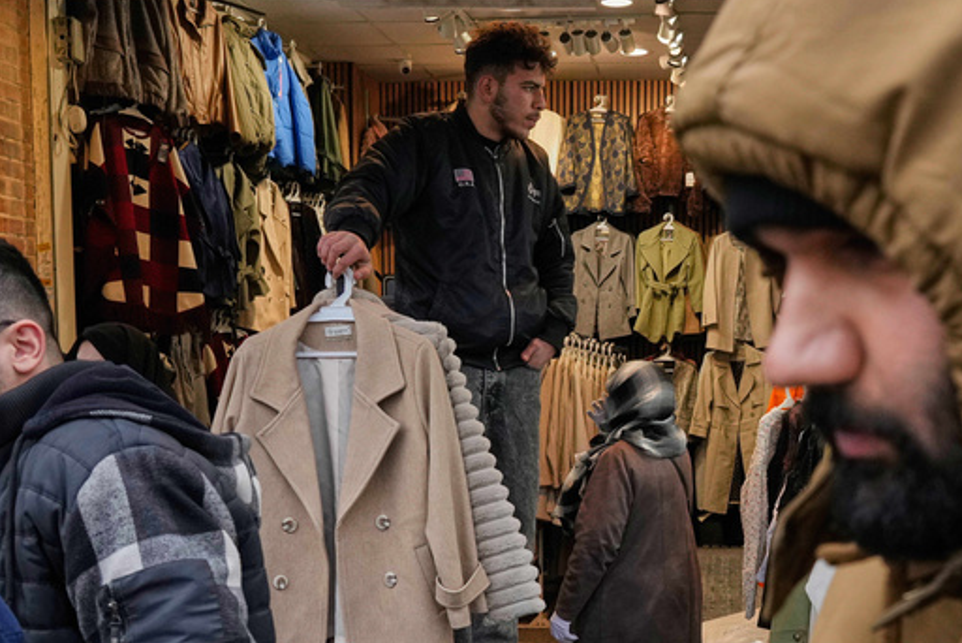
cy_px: 495
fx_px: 1283
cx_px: 656
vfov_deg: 27.7
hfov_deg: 40.5
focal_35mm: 48
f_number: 5.6
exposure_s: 1/1250
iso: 1250
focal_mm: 24
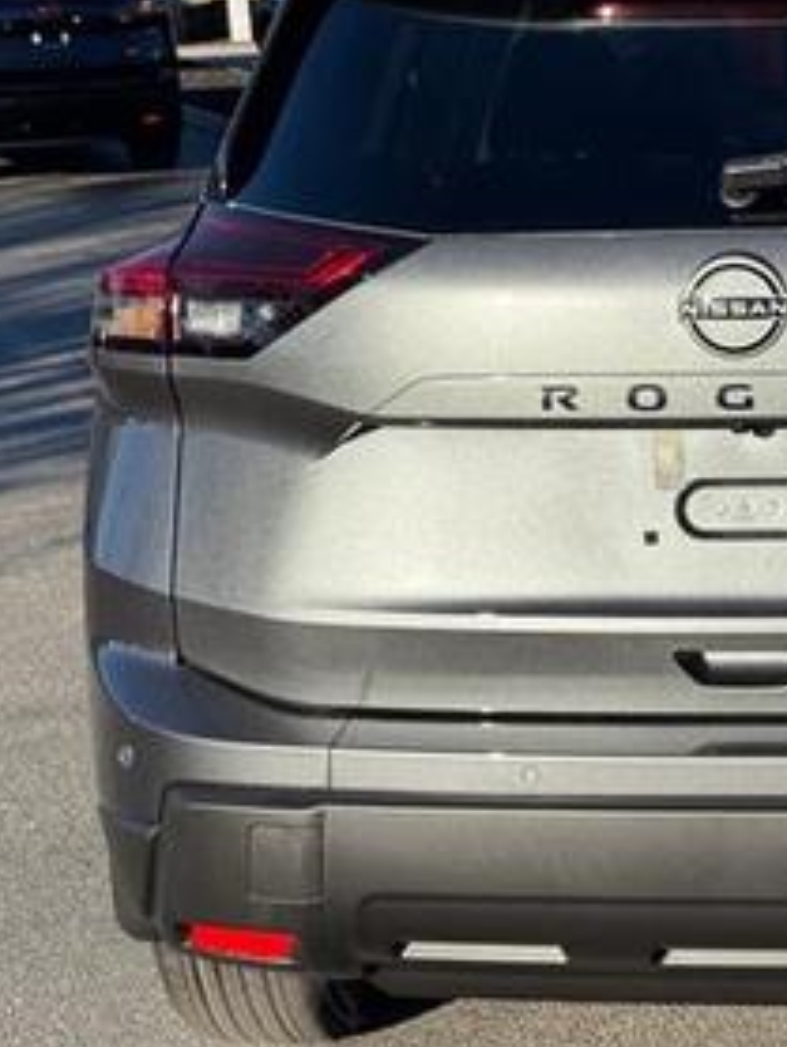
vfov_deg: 22.5
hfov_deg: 16.7
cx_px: 768
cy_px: 418
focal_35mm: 87
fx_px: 2633
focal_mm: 6.76
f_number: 1.78
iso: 64
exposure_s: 1/4049
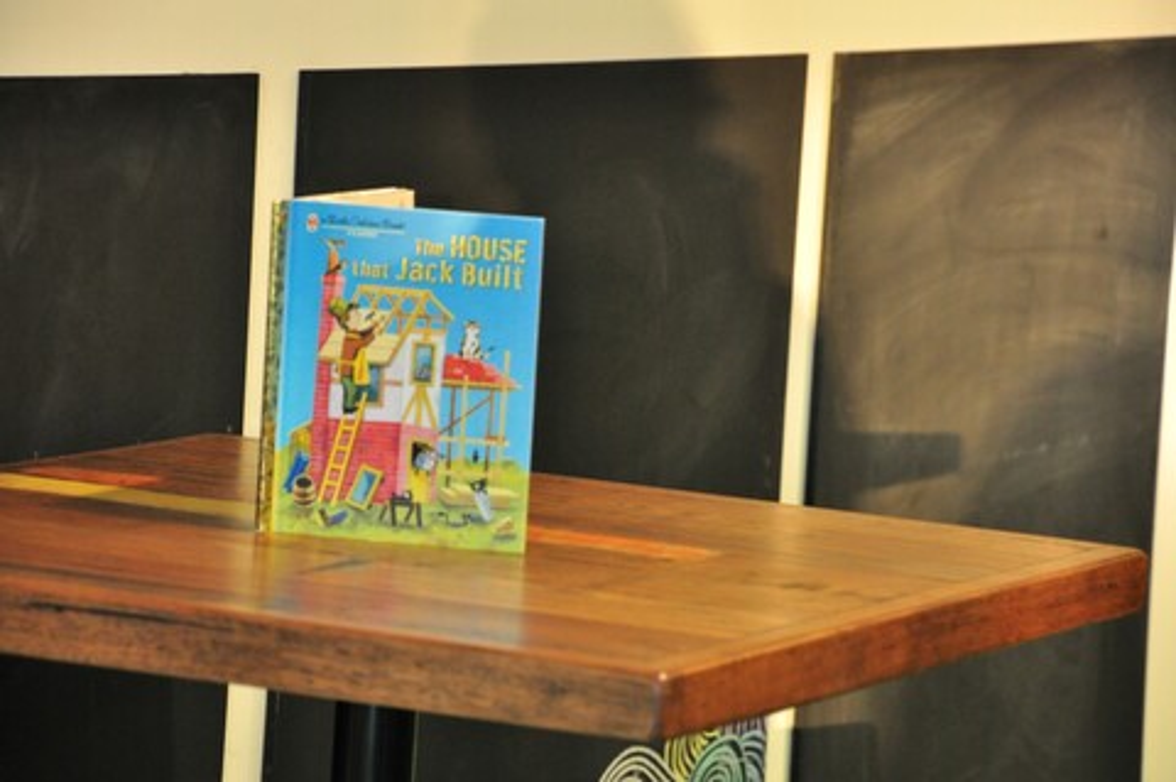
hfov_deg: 13.1
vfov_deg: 8.7
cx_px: 588
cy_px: 391
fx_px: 5140
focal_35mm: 158
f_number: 7.1
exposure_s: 1/100
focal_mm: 105
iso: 1600
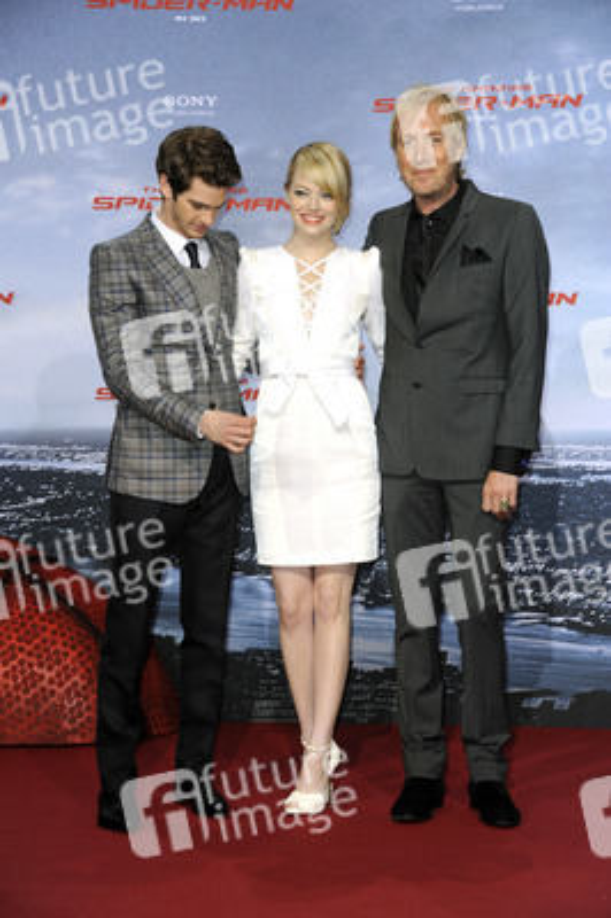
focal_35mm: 90
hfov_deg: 15.2
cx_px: 306
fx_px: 2295
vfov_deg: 22.6
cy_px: 459
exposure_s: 1/200
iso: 640
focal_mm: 90
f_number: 6.3
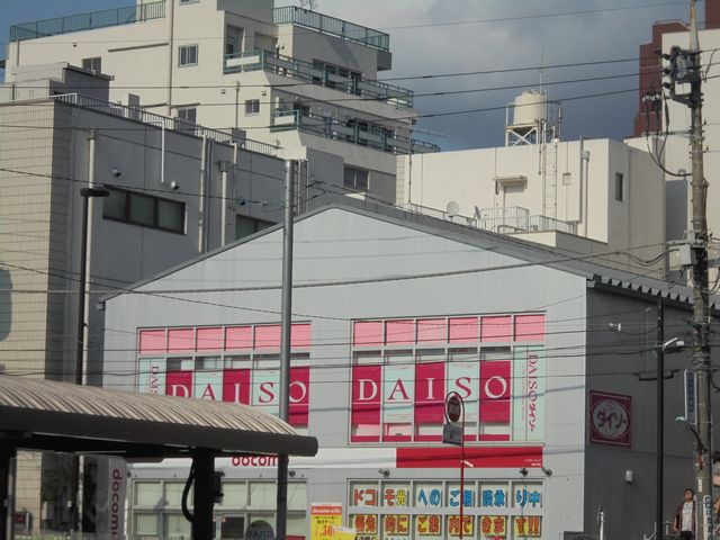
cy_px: 270
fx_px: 2538
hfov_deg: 16.1
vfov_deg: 12.1
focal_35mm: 122
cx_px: 360
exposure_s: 1/125
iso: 100
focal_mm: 21.8
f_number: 17.8
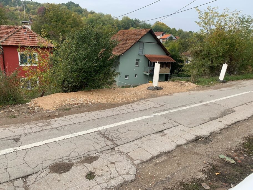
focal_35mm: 26
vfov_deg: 53.1
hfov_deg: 67.3
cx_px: 126
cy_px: 95
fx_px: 190
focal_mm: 4.25
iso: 25
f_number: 1.8
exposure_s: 1/1250
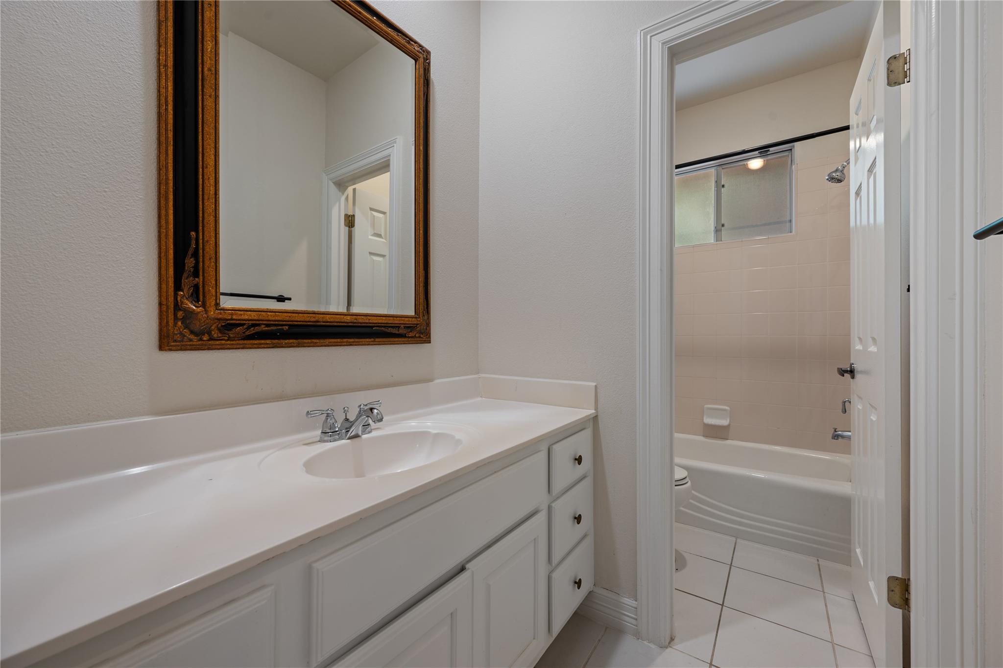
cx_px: 502
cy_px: 334
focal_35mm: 14
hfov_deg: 104.3
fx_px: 390
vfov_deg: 81.2
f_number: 8
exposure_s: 1/1.67
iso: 100
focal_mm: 14
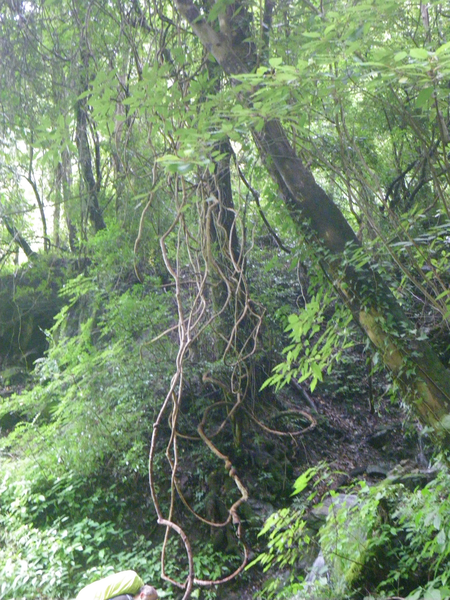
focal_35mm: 42
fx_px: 728
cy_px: 300
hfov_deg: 34.3
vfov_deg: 44.8
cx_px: 225
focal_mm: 7.5
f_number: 4.2
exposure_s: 1/25
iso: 800
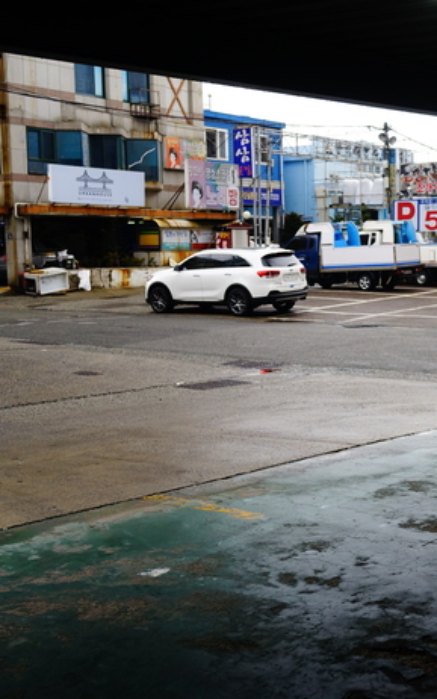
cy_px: 348
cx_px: 404
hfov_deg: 23.3
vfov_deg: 37.5
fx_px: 1028
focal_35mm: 54
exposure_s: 1/250
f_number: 4
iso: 800
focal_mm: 35
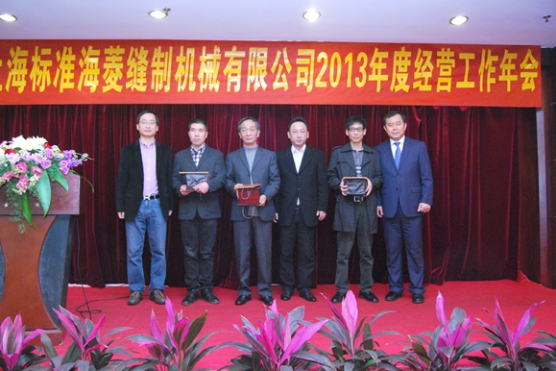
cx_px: 270
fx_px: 432
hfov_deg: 65.5
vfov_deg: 46.4
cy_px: 181
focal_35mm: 28
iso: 1600
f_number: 4
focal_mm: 18
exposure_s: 1/60
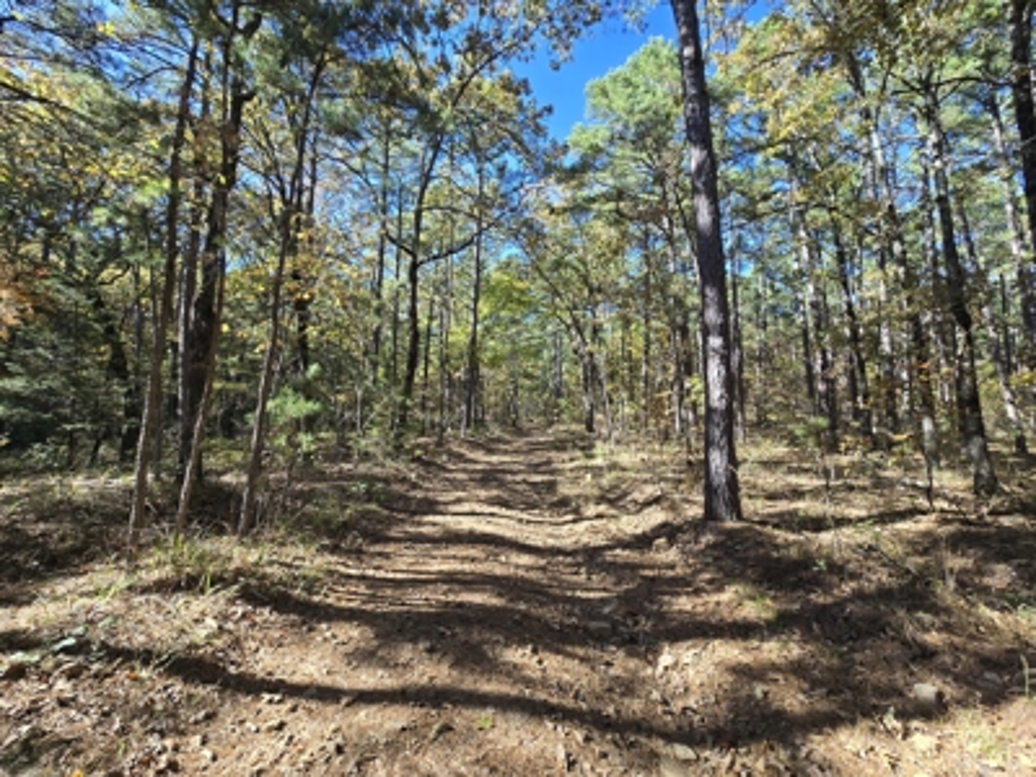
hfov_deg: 106.2
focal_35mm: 13
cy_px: 388
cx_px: 518
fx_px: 389
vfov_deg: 89.9
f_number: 2.2
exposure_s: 1/328
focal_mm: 2.2
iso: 50
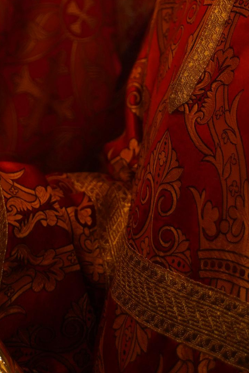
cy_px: -330
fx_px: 1100
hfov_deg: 12.9
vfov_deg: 15.9
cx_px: 72
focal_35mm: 106
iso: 1000
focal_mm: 28
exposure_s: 1/80
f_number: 2.8
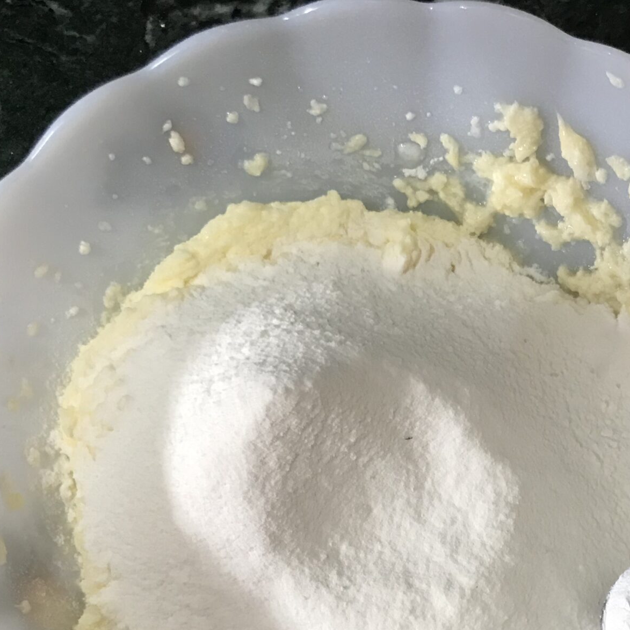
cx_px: 407
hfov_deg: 31.4
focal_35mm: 54
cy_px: 490
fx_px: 1112
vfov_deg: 31.0
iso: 64
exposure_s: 1/17
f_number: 1.8
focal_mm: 3.99
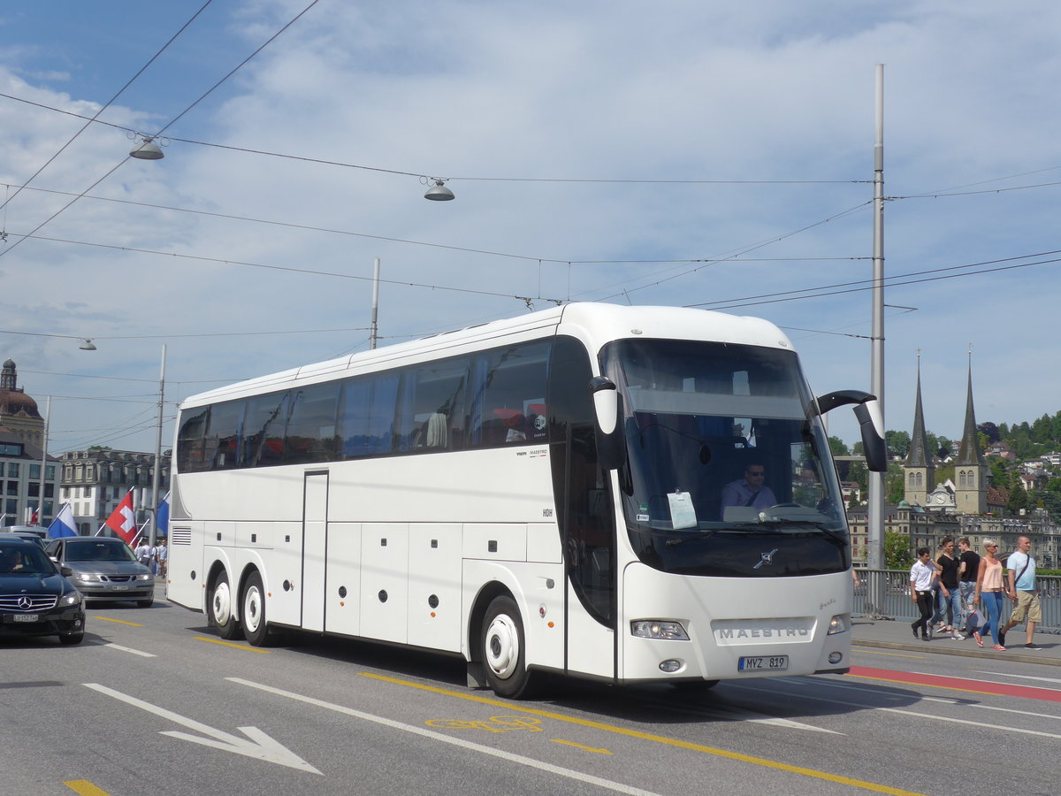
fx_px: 1594
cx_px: 530
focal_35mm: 52
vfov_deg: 28.0
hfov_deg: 36.8
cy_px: 398
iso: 80
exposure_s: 1/2000
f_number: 3.3
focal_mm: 10.7
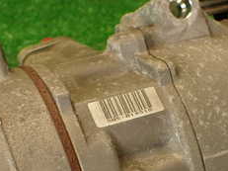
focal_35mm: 78
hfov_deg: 24.9
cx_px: 146
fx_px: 513
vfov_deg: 18.4
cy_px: 167
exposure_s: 1/40
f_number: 2.3
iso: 200
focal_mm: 5.4
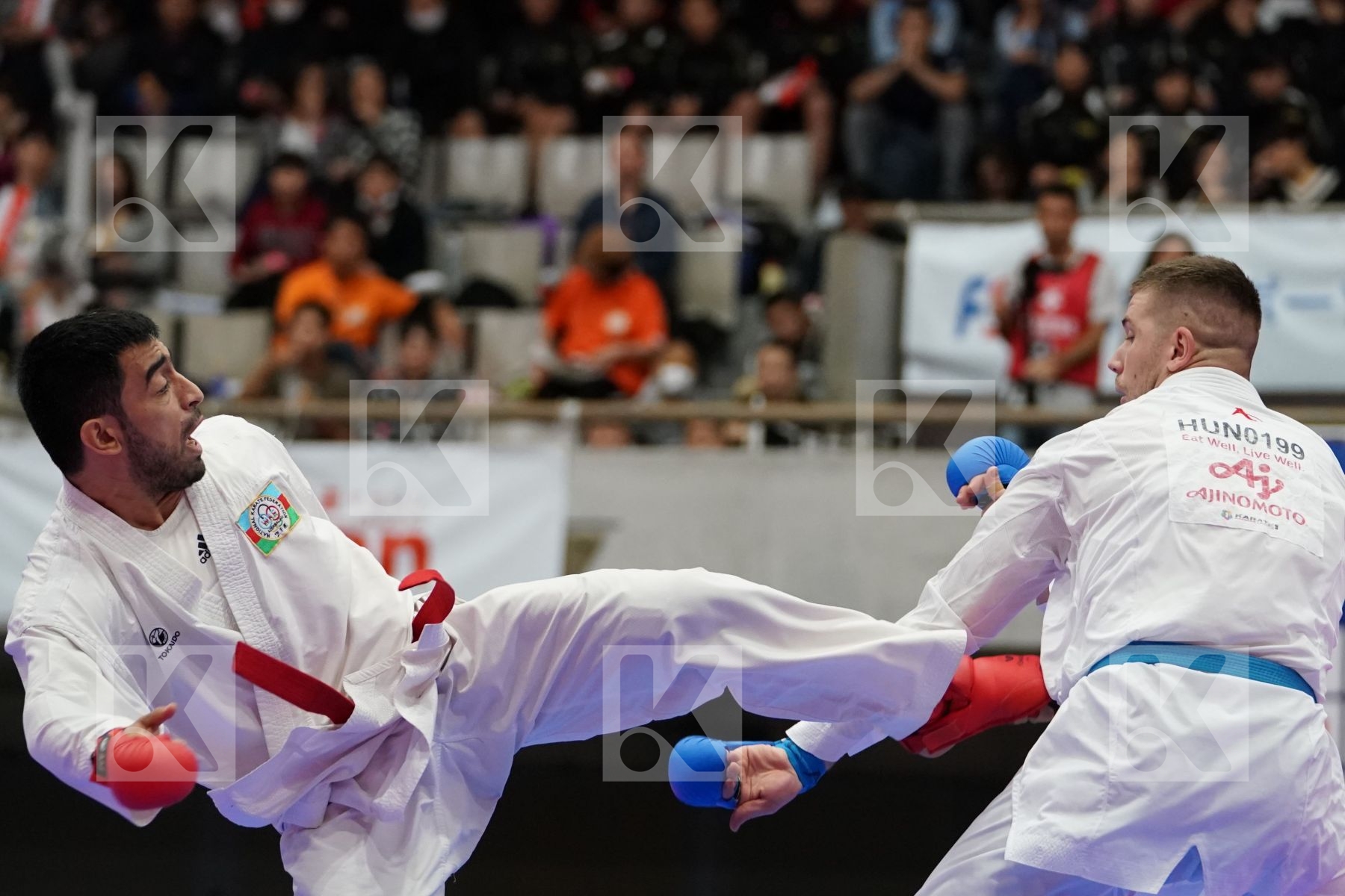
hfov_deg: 11.2
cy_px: 448
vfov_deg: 7.5
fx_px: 6874
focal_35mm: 184
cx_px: 672
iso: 3200
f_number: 2.8
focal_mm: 123
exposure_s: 1/1000
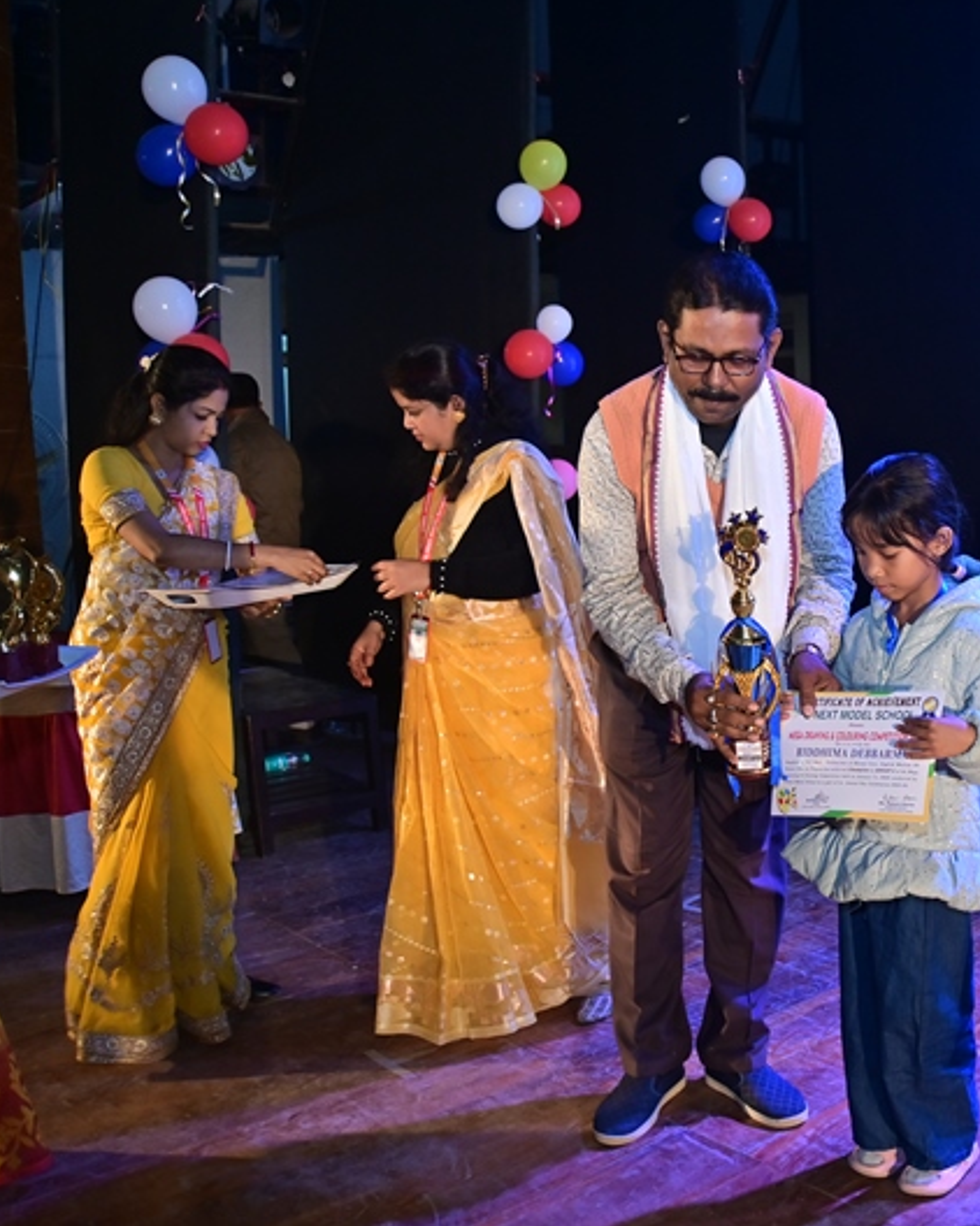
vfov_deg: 29.1
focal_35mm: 65
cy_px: 610
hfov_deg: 22.9
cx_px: 859
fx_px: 2360
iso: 500
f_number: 5
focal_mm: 30.5
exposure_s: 1/100
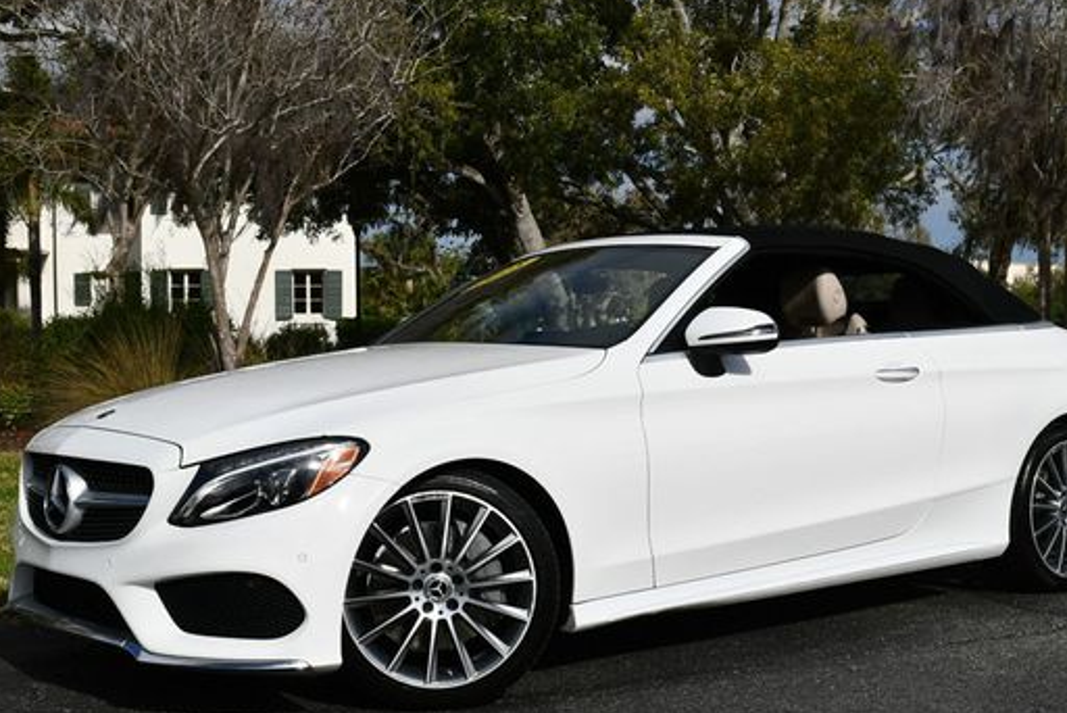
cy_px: 350
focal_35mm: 55
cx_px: 584
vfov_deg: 24.6
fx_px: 1631
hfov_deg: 36.2
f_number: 10
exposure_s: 1/400
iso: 100
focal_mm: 22
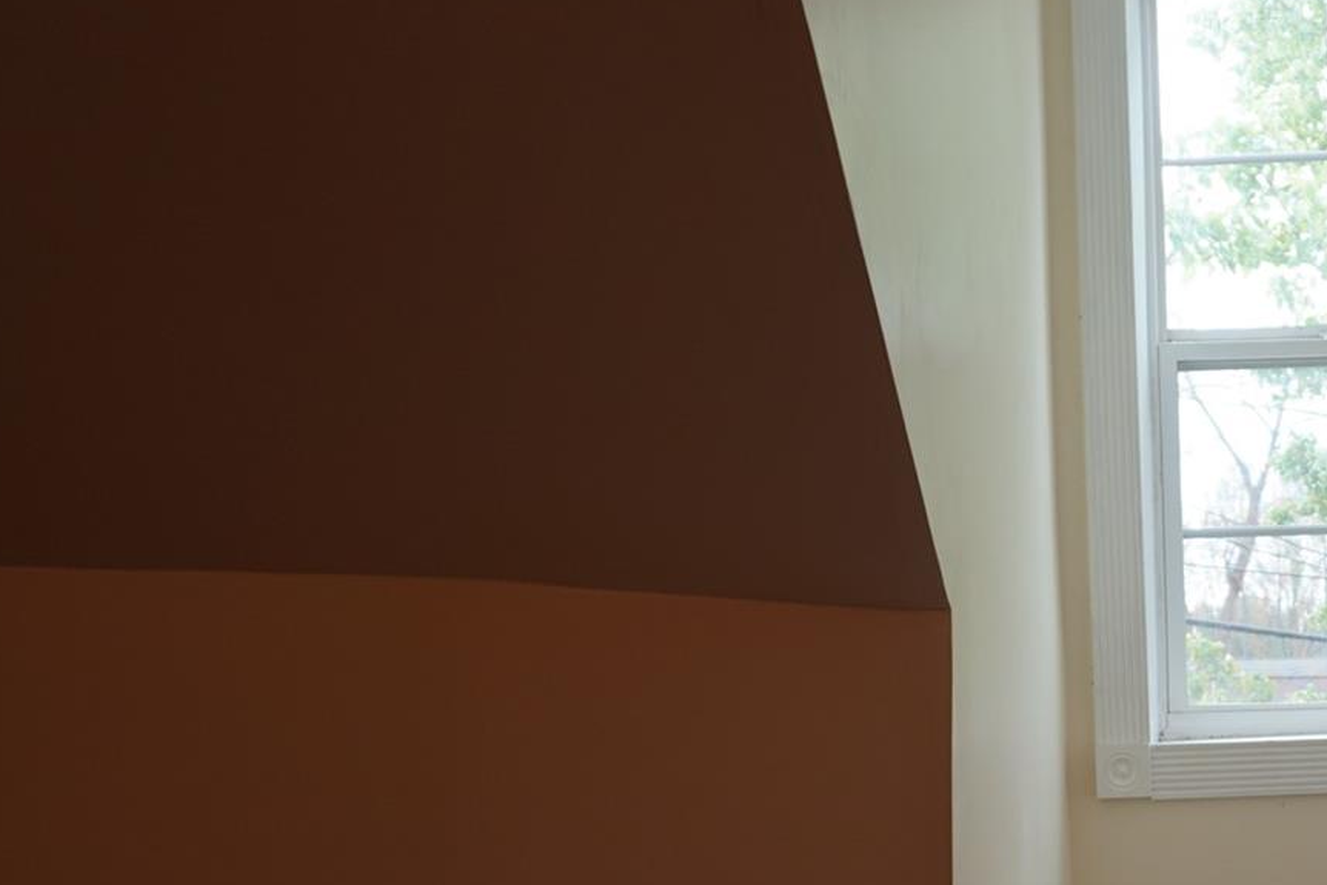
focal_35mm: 57
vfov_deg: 23.5
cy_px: 664
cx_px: 1258
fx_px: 2101
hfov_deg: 32.8
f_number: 4
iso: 160
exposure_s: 1/60
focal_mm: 16
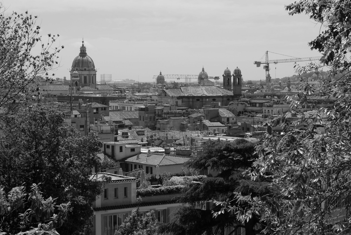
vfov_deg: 18.2
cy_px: 118
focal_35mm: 75
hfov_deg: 27.0
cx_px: 176
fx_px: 732
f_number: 11
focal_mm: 50
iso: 100
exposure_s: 1/100
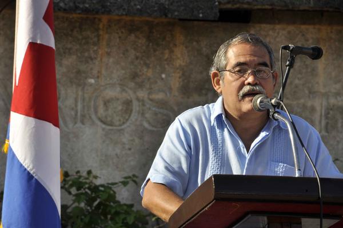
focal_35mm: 202
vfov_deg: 6.8
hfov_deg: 10.2
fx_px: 1928
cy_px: 114
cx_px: 172
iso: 200
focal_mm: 135
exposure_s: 1/500
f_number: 8
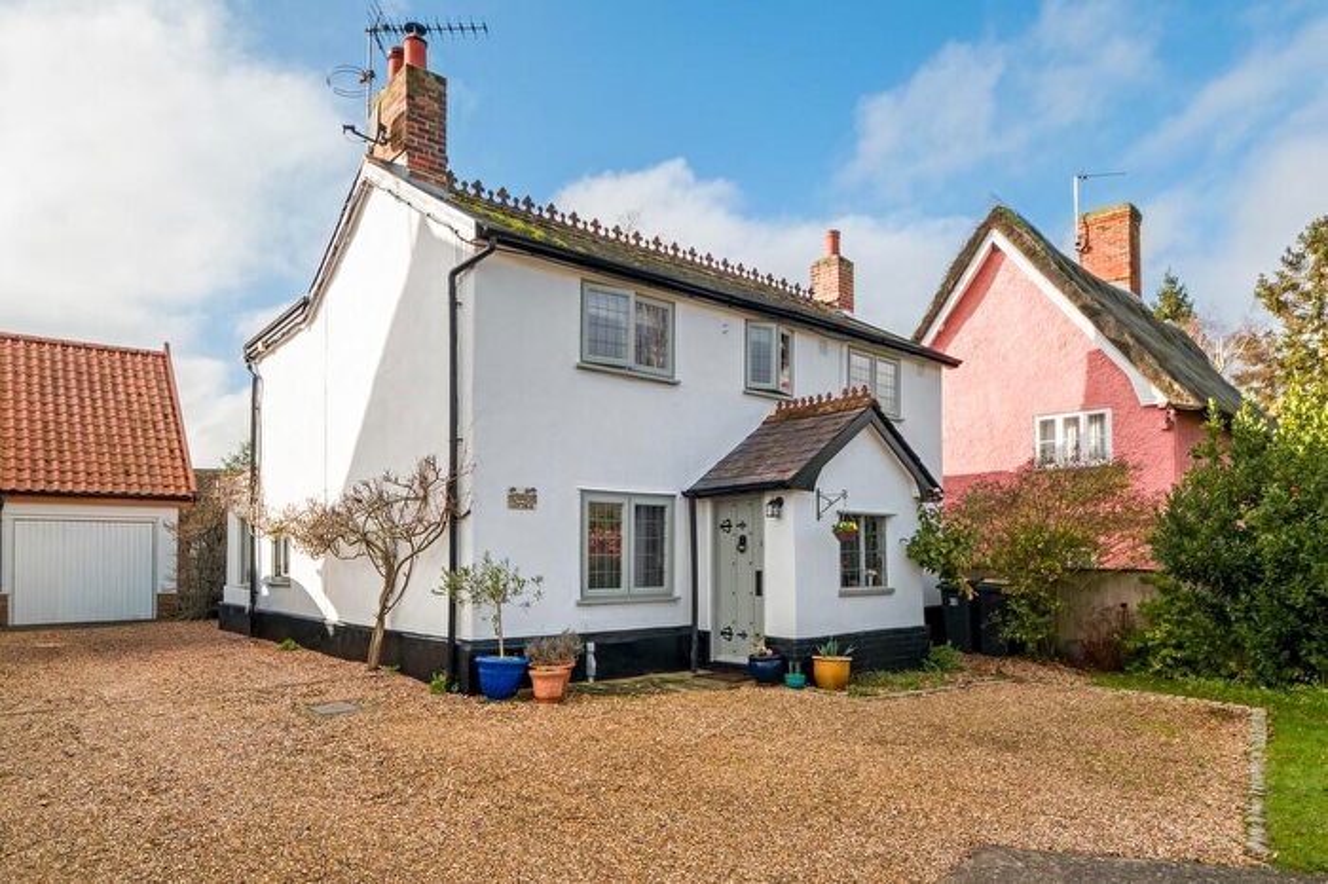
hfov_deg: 90.0
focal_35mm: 18
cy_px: 442
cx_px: 664
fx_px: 664
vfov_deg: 67.3
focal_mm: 11.8
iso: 160
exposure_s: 1/160
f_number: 9
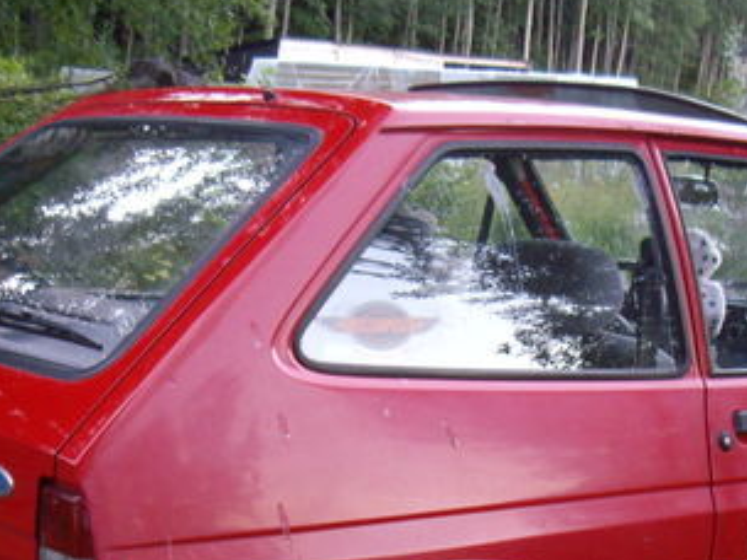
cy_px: 496
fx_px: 1726
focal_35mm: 80
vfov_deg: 18.2
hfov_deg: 24.4
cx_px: 447
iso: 400
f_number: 2.8
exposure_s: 1/30
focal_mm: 7.9
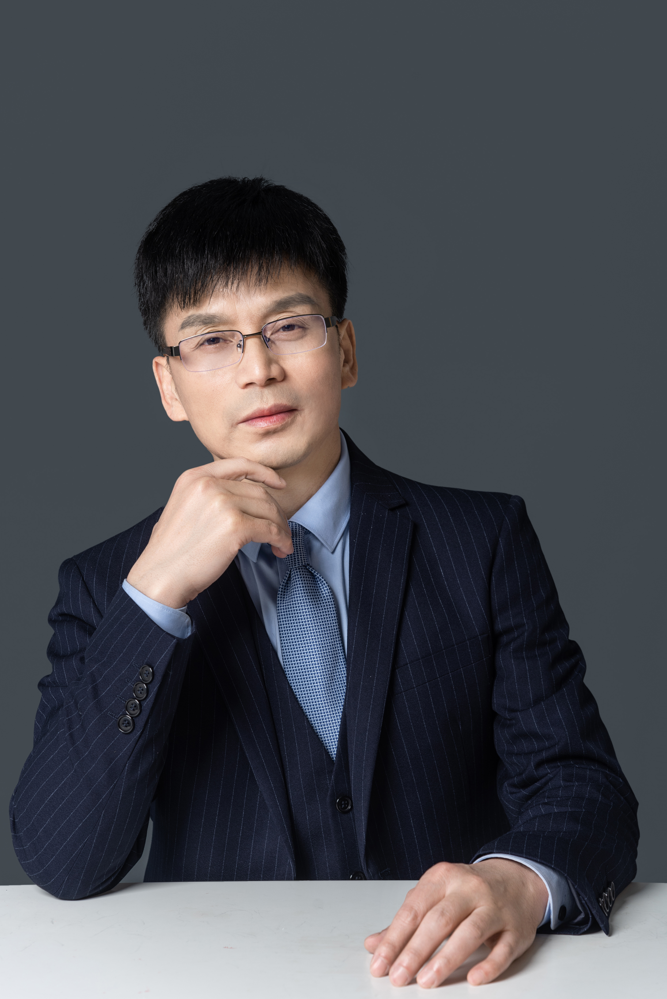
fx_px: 2443
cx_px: 328
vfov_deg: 23.1
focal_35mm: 88
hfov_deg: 15.5
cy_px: 491
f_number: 5
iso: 125
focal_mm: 86
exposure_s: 1/125
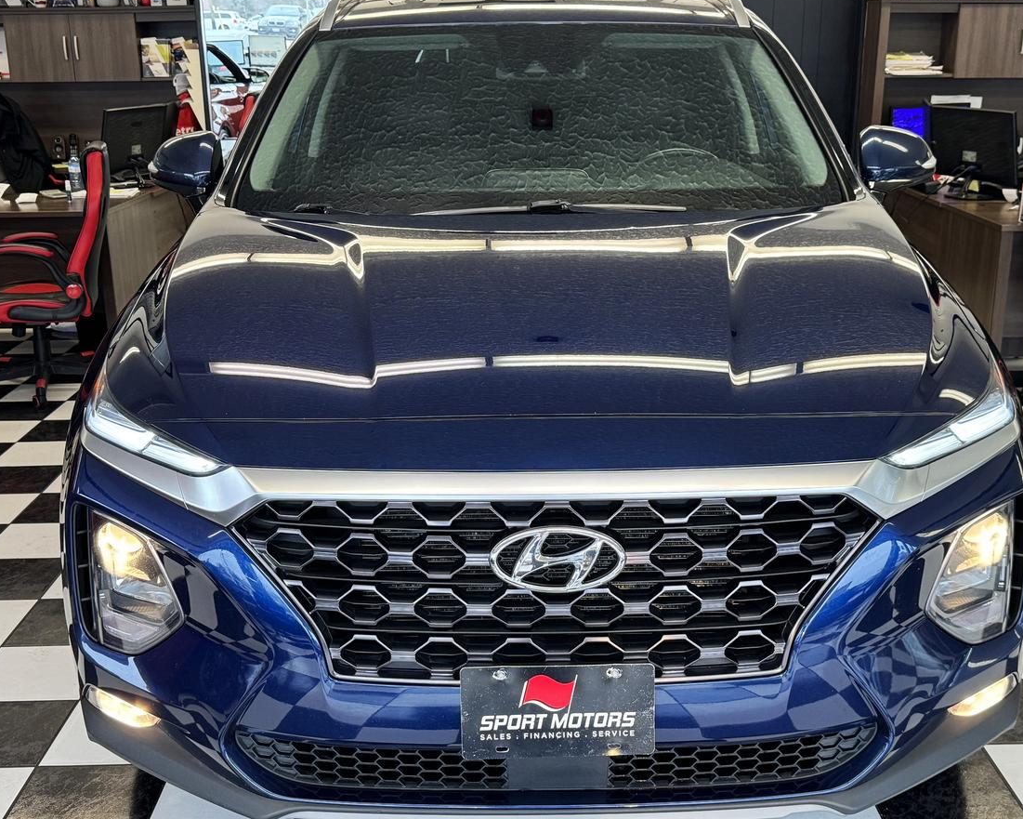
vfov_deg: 35.7
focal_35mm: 42
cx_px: 541
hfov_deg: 43.8
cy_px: 417
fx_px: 1272
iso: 200
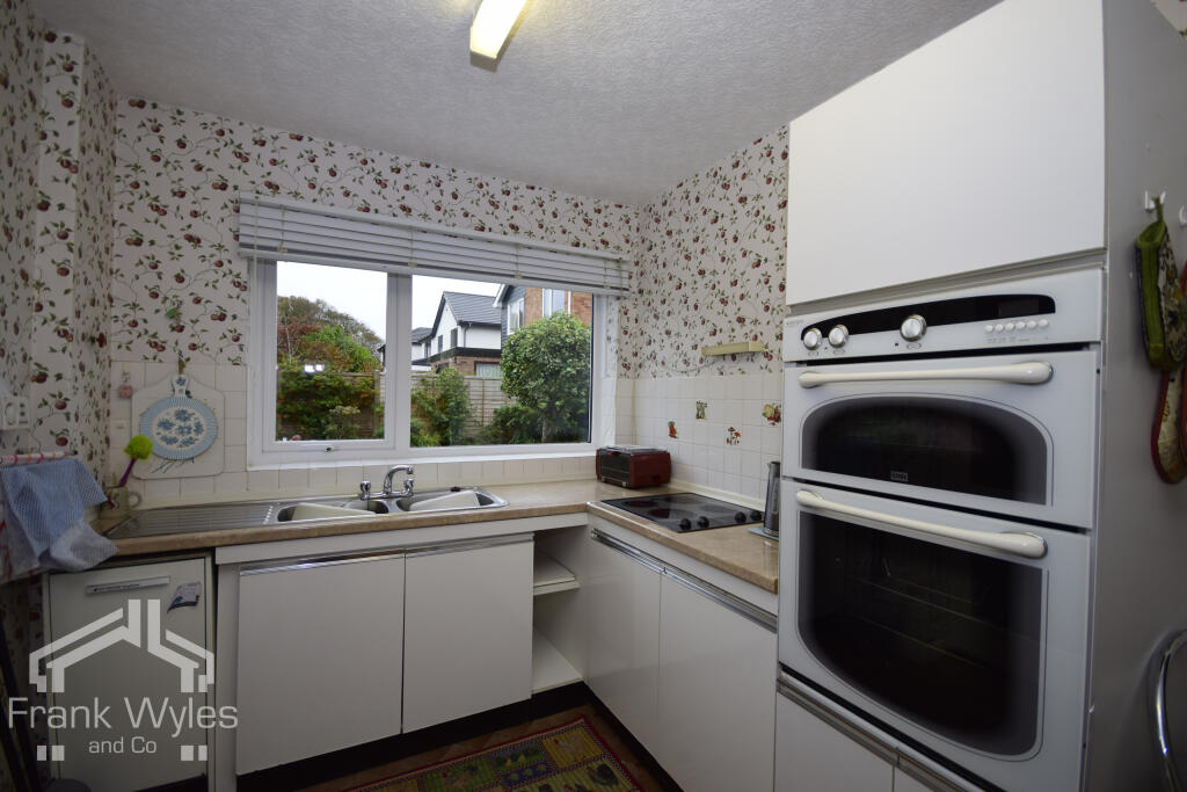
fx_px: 495
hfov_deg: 100.4
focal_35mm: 15
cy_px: 396
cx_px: 594
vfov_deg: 77.3
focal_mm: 10
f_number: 4
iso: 250
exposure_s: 1/160
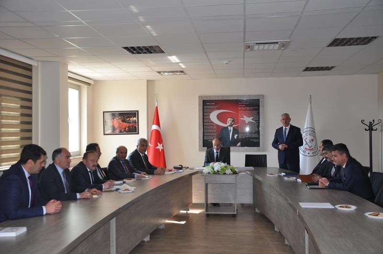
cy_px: 127
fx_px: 414
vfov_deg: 34.1
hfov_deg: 49.6
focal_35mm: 39
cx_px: 192
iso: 400
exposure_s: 1/125
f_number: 3.8
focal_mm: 26
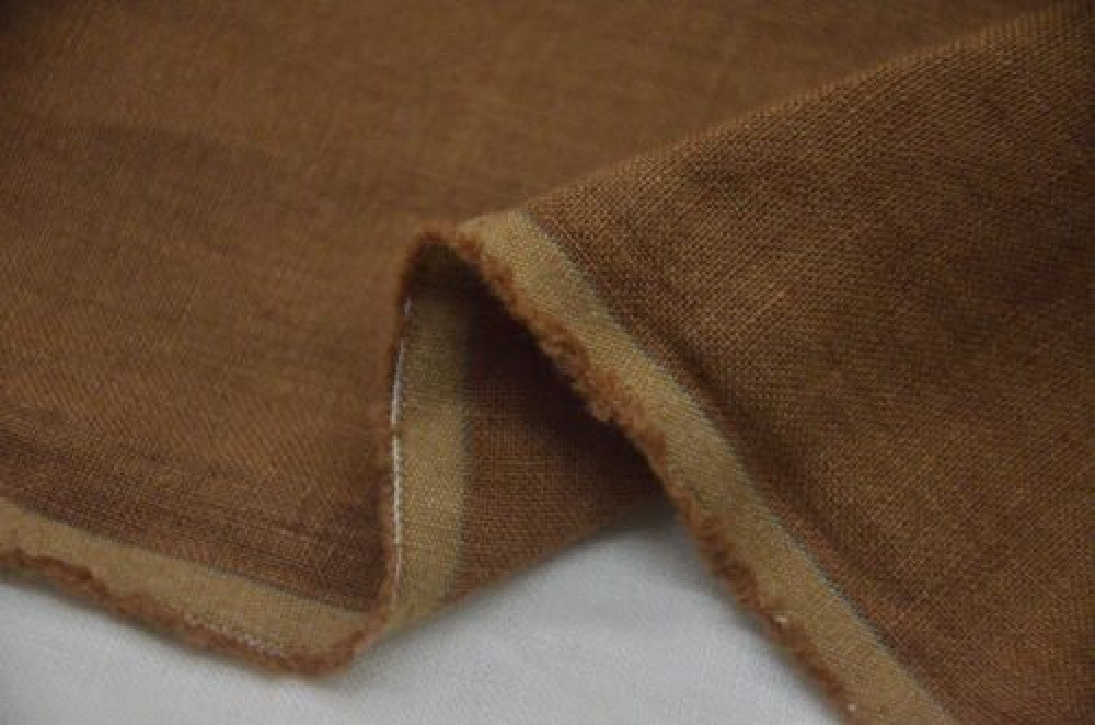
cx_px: 548
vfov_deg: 8.7
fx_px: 4780
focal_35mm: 158
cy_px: 362
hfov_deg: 13.1
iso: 5000
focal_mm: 105
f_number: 5.6
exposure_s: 1/6000
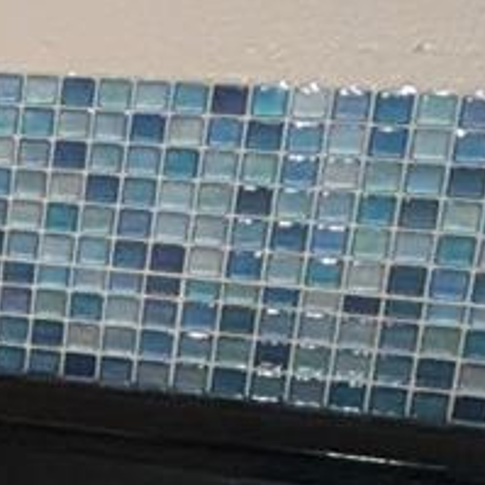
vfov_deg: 16.0
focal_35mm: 109
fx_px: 1728
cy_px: 310
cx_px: -958
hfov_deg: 10.9
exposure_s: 1/60
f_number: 1.95
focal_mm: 2.23
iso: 448
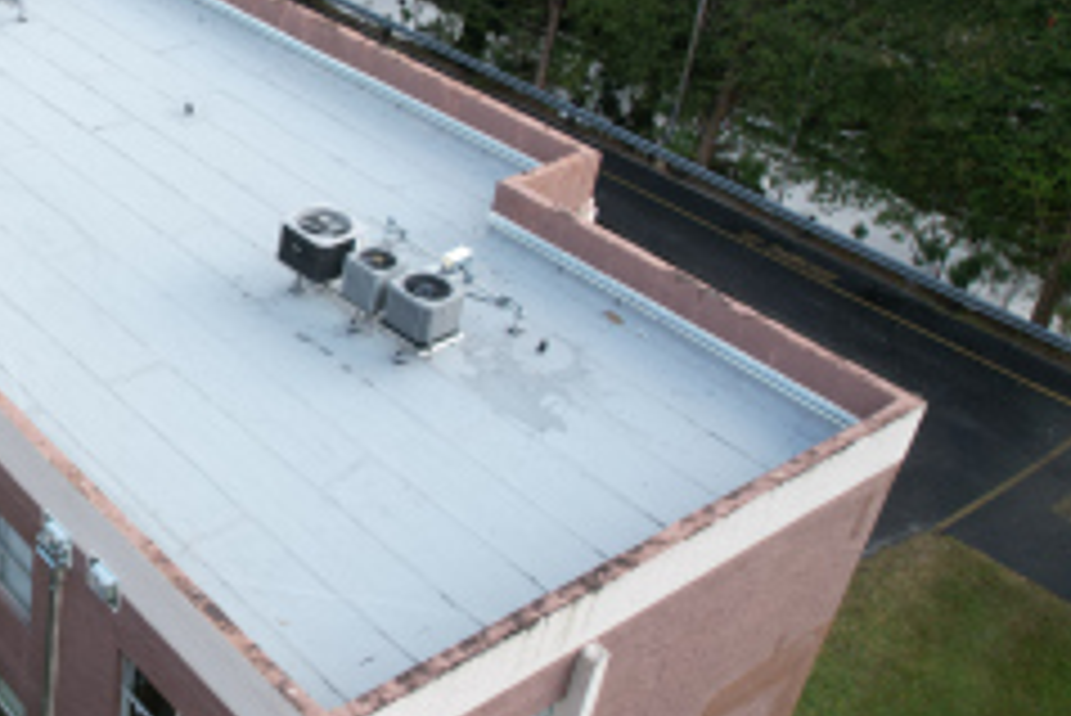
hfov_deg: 36.6
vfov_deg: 28.4
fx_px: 1399
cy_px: 200
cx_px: -52
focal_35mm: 47
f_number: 2.8
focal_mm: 8.38
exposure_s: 1/640
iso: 100
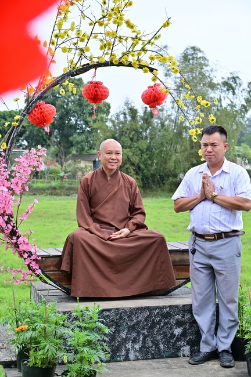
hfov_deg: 20.9
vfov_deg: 31.0
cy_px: 188
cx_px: 126
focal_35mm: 65
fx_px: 681
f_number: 6.3
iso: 100
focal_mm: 65
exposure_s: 1/200
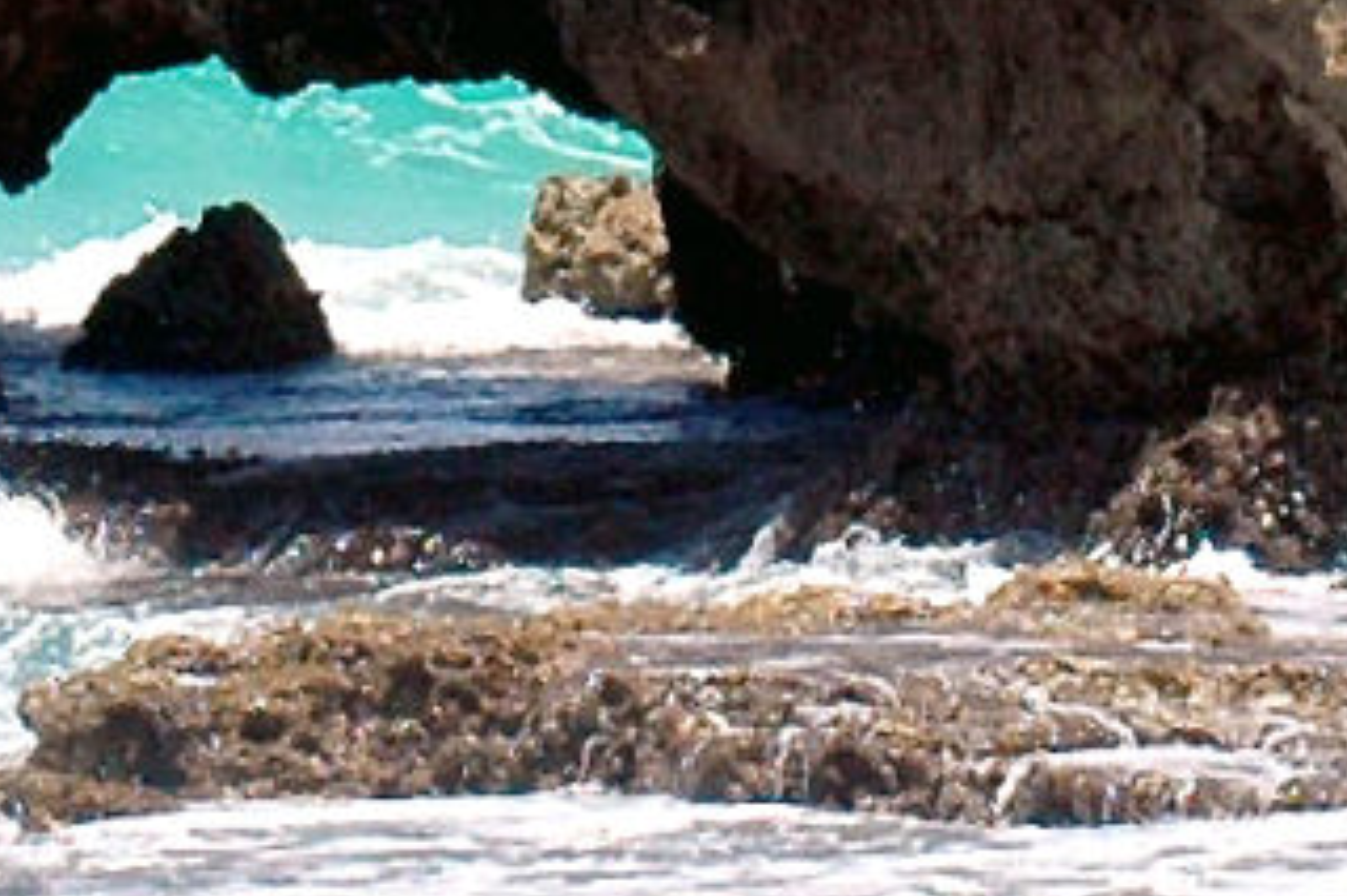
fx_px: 15706
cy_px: -2154
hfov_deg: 4.9
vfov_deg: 3.2
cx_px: -160
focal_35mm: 420
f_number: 11
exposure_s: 1/500
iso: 200
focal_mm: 35
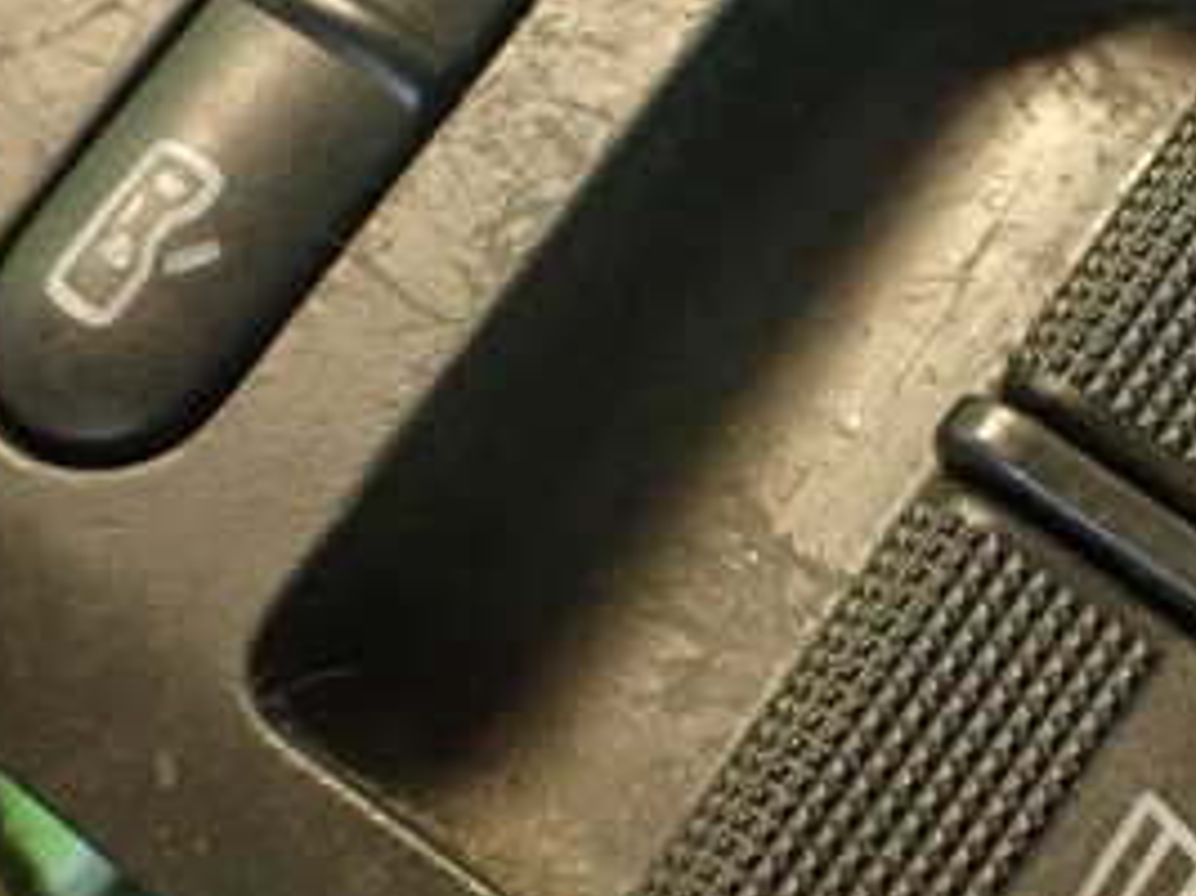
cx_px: 990
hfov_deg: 26.4
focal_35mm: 72
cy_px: 502
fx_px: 2487
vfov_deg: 20.4
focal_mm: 5.79
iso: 400
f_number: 2.4
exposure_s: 1/30
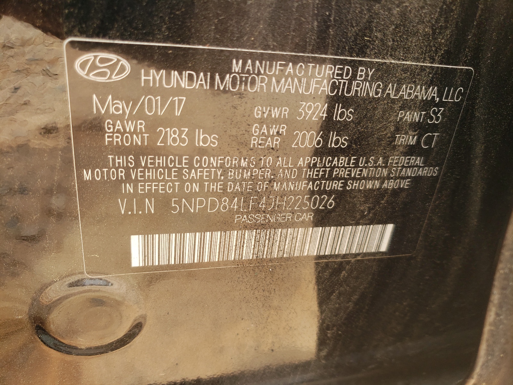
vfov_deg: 53.1
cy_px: 192
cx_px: 256
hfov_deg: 67.3
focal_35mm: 26
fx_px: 385
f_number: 1.5
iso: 50
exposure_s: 1/213
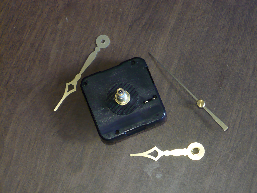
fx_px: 1336
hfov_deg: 11.0
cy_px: 96
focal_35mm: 180
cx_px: 128
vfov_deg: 8.2
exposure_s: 1/8
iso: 200
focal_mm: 29.6
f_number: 4.2
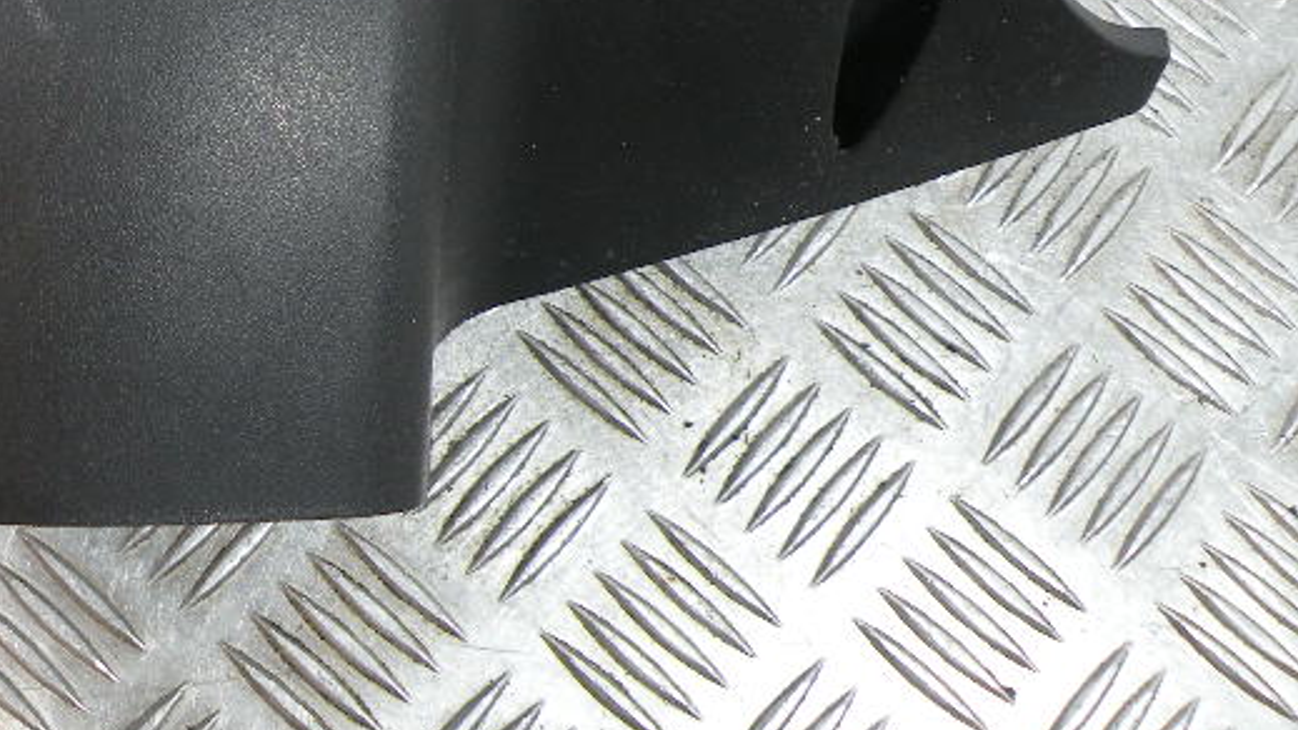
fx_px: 1996
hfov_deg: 33.5
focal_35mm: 58
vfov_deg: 19.8
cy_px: -78
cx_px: 60
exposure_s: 1/72.5
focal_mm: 4.7
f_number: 2.8
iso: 117
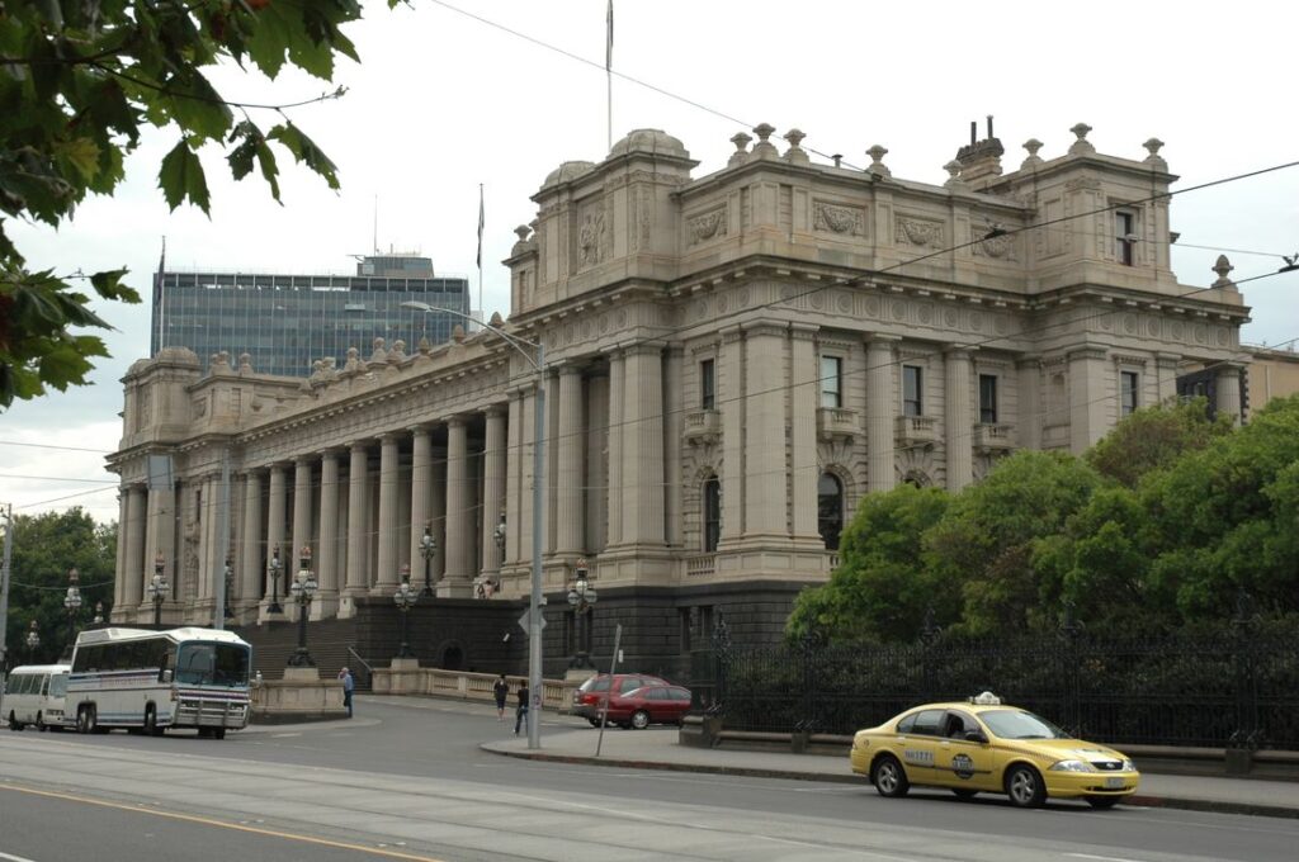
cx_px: 650
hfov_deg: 38.9
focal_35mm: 51
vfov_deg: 26.4
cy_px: 431
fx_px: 1838
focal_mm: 34
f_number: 7.1
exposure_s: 1/320
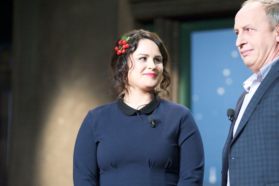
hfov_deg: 13.3
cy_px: 102
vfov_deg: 8.9
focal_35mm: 154
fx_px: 1193
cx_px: 172
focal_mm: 125
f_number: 2.8
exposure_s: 1/125
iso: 4000
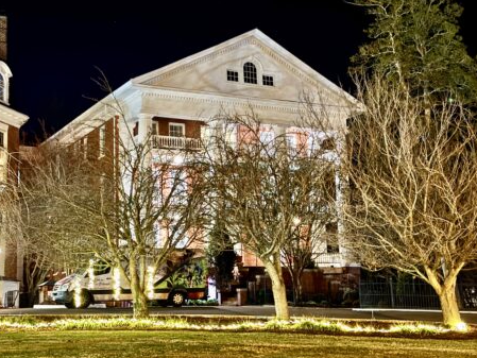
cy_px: 174
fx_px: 786
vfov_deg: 25.7
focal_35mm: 57
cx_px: 220
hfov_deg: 33.8
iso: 400
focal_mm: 6.86
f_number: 1.78
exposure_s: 1/2
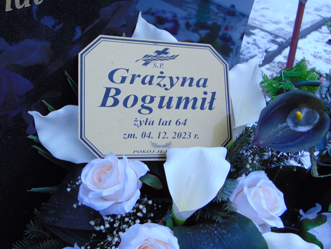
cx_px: 166
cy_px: 124
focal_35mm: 39
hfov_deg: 47.9
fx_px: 373
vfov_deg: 36.8
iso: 100
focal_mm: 6.9
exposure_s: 1/100
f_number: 3.3
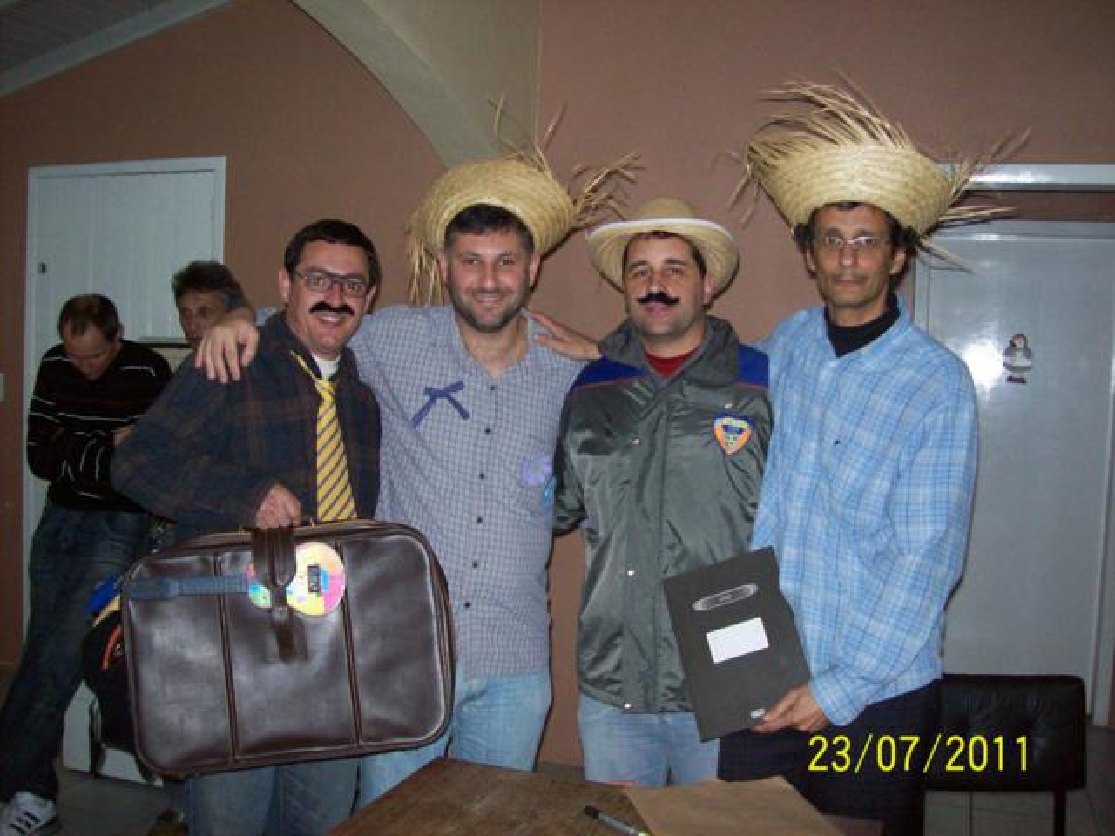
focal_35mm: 36
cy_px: 418
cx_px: 558
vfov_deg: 39.7
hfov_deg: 51.4
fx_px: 1160
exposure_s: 1/64
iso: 200
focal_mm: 6
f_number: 2.7
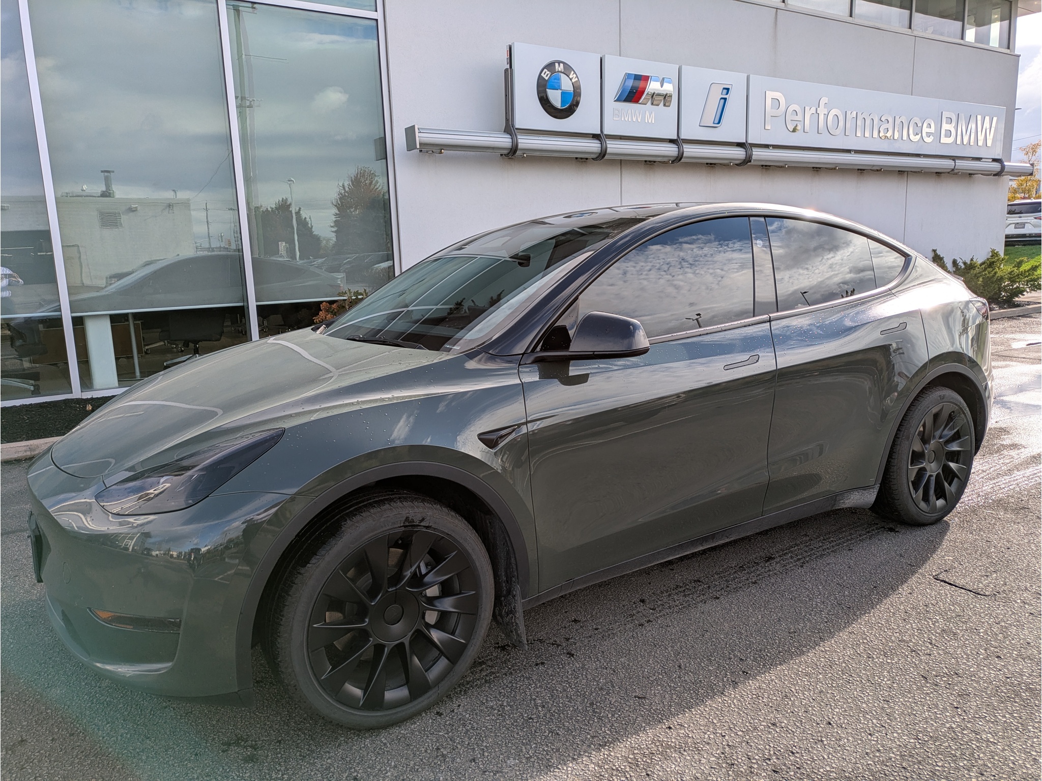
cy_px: 390
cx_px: 521
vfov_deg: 54.9
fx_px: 753
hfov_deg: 69.4
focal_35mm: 25
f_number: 1.89
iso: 45
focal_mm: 5.43
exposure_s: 1/935
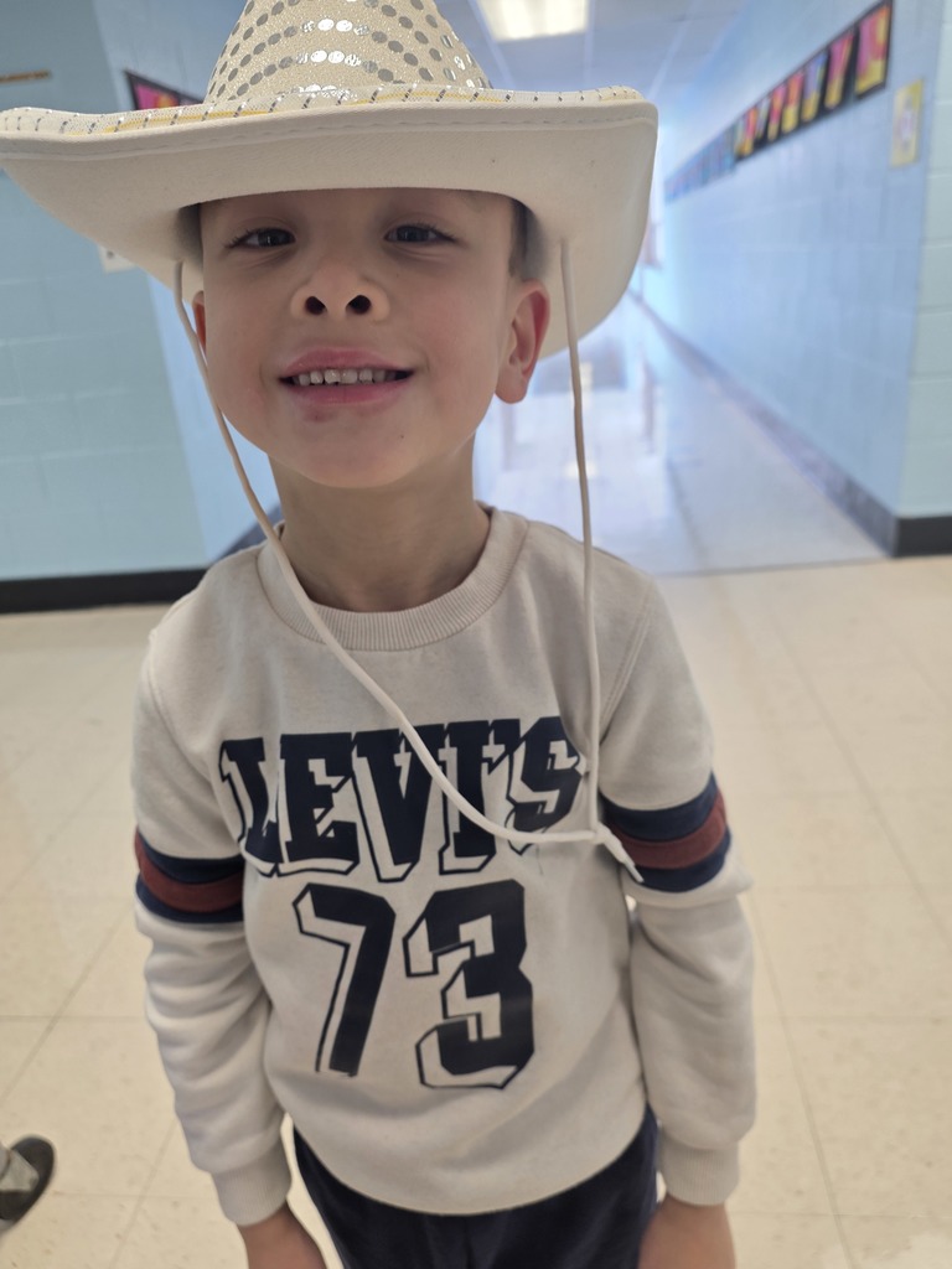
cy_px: 634
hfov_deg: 58.9
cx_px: 476
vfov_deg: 73.9
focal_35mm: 23
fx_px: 843
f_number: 1.7
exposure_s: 1/120
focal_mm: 6.25
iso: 80
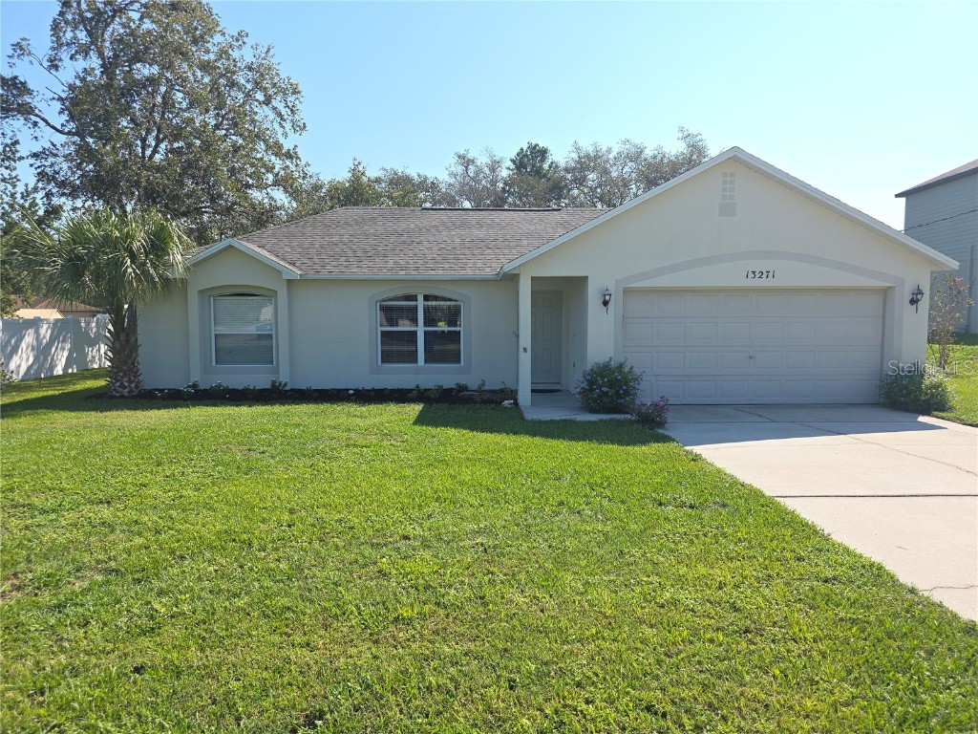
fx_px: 650
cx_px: 489
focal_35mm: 23
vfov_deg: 58.9
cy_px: 367
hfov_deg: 73.9
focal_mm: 6.3
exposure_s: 1/548
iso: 12
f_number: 1.7
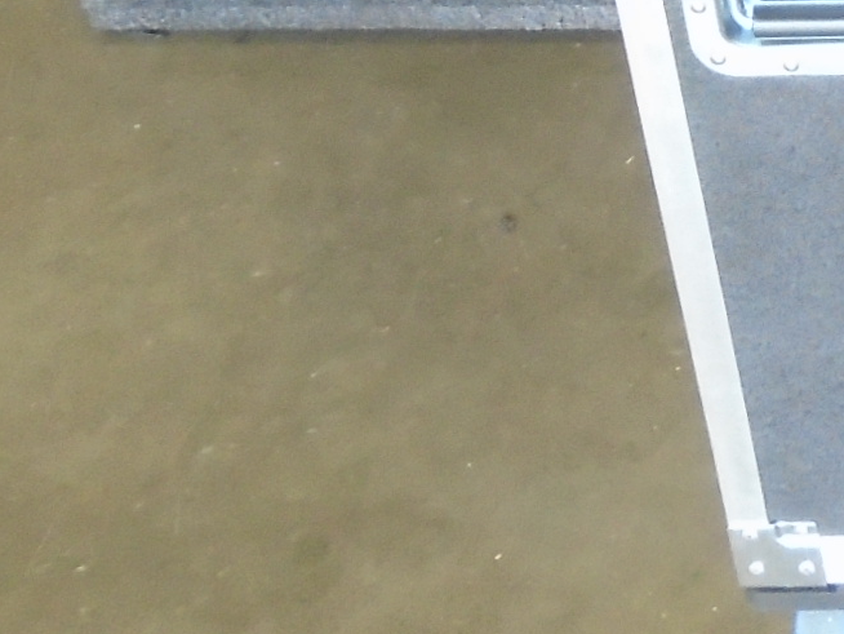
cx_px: 1422
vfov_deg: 13.4
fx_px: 2512
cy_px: -368
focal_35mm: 103
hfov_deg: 16.6
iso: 320
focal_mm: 4.6
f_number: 3.2
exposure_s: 1/30
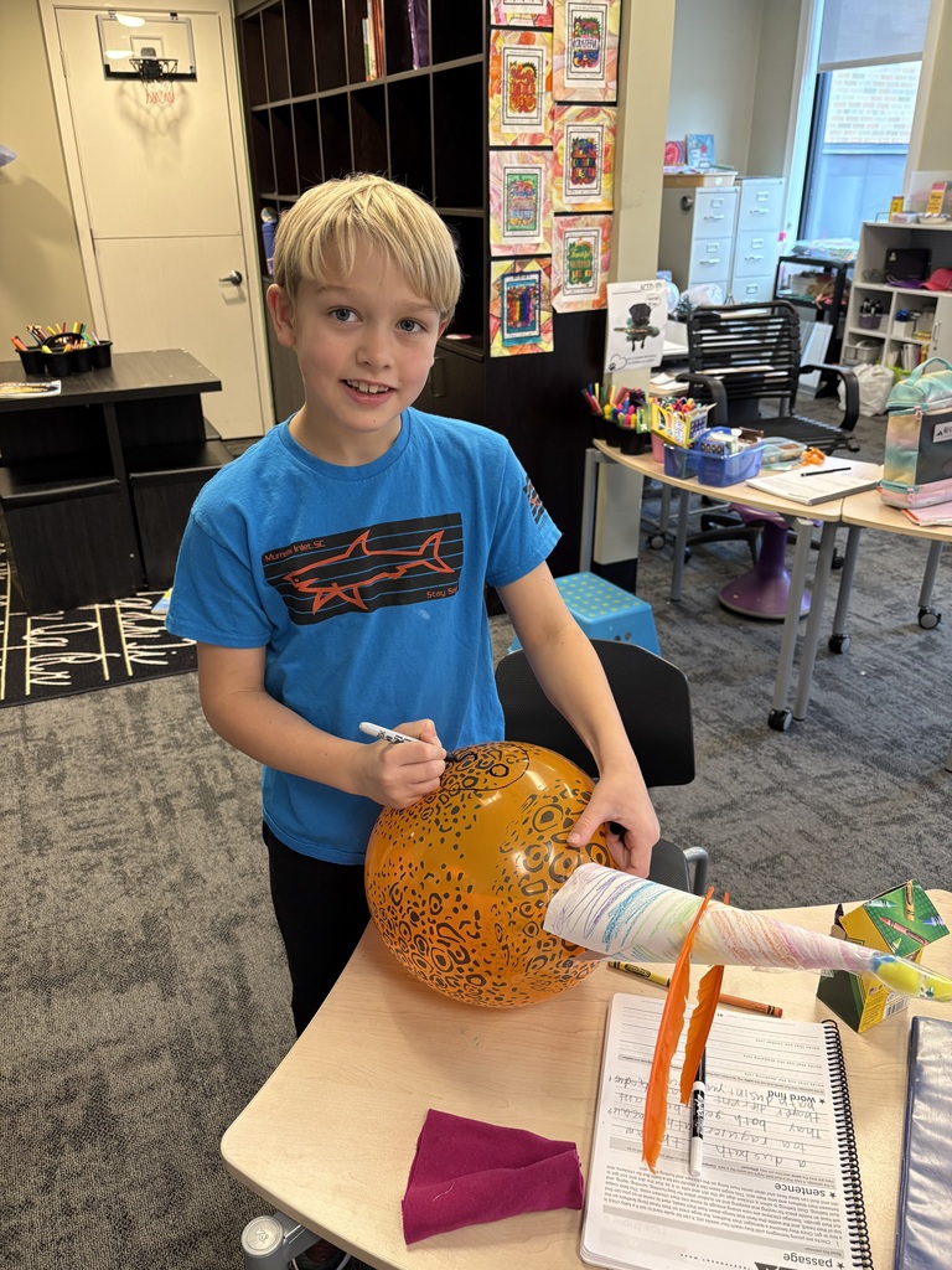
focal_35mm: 26
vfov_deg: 67.3
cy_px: 635
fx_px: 953
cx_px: 476
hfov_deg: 53.1
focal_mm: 5.96
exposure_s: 1/60
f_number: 1.6
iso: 160
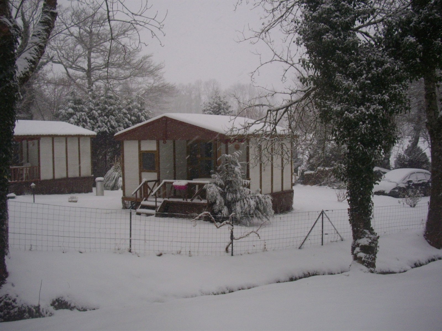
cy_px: 166
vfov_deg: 38.7
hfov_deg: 50.1
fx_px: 472
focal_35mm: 37
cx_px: 221
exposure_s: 1/100
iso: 200
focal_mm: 6.2
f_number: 2.8
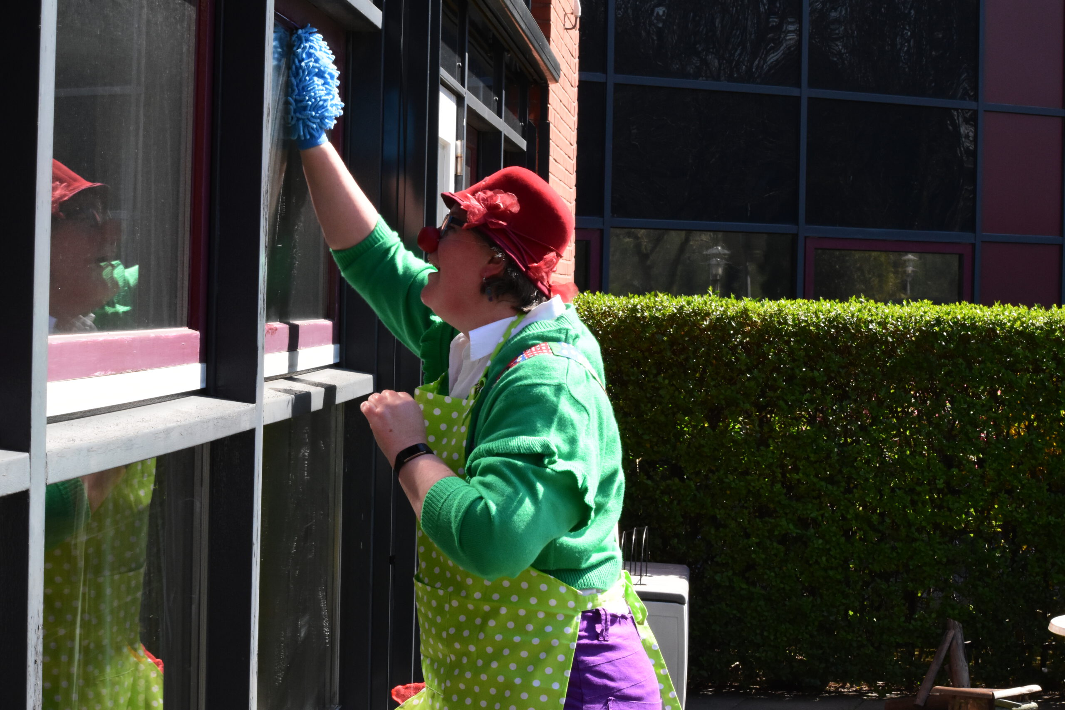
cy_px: 355
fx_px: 2441
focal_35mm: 82
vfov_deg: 16.6
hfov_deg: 24.6
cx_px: 532
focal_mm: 55
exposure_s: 1/200
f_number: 22
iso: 1600
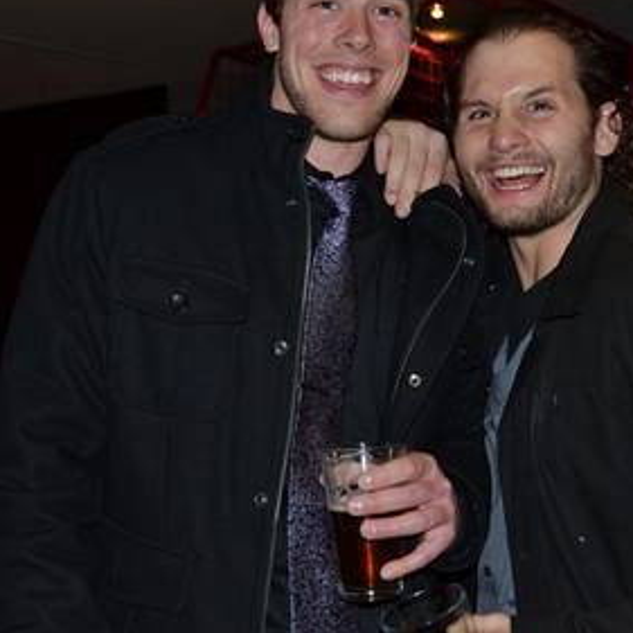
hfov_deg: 28.6
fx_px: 1241
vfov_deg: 28.5
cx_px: 329
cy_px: 242
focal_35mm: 60
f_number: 4
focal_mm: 24
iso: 200
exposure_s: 1/5
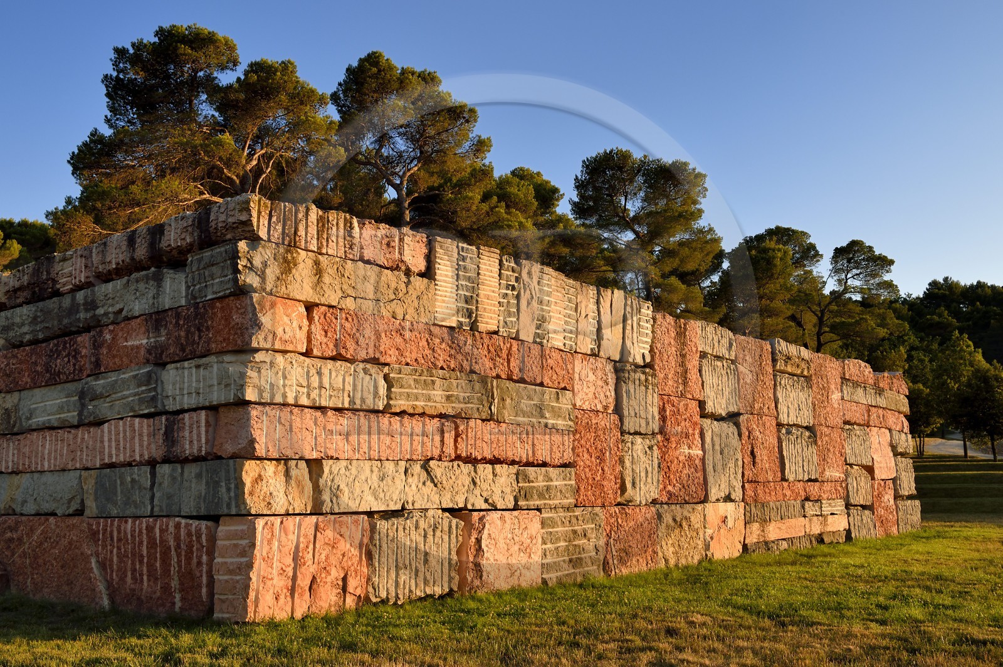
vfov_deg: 38.8
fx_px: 946
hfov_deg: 55.8
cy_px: 334
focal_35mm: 34
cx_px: 502
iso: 200
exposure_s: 1/160
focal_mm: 34
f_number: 11
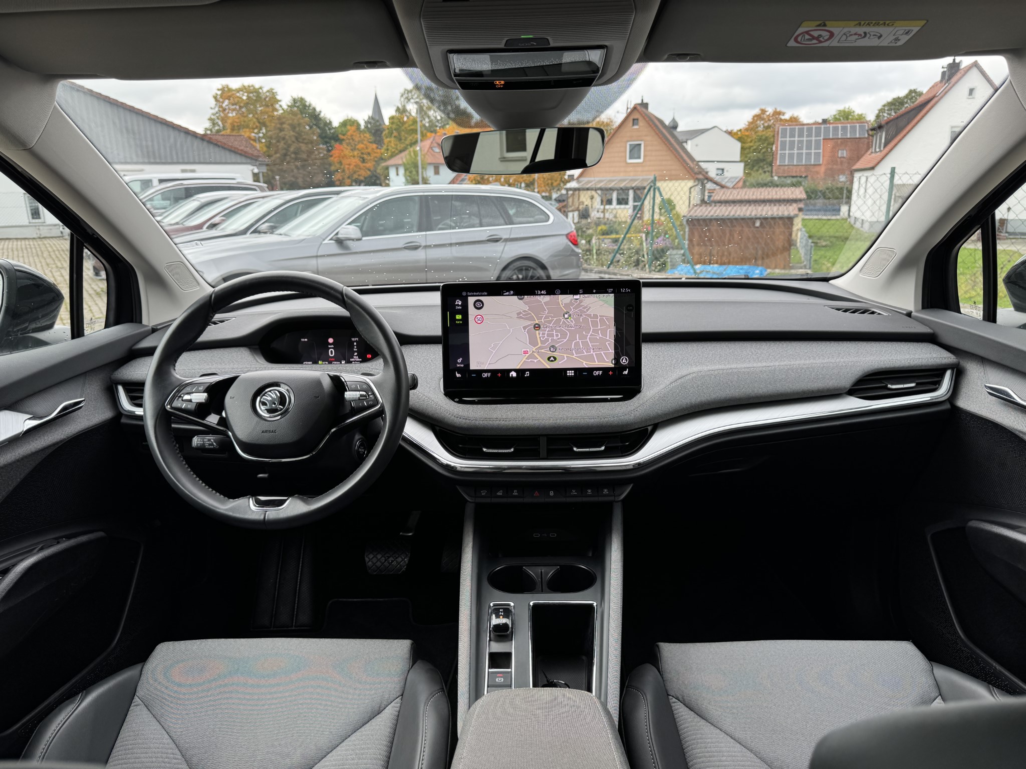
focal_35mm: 24
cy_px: 384
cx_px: 513
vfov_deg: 56.8
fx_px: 711
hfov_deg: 71.6
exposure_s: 1/412
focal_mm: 6.76
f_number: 1.78
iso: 80
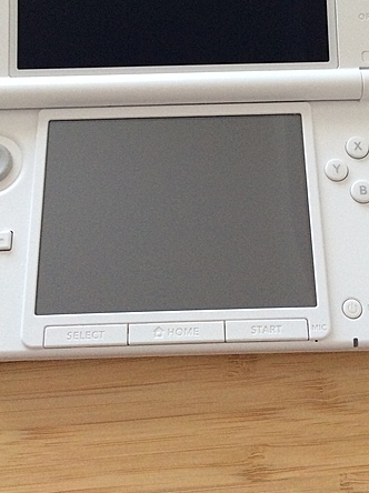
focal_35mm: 54
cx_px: 213
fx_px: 769
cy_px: 114
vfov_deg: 34.7
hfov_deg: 26.9
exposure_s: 1/24
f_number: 2.4
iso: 100
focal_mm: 3.3
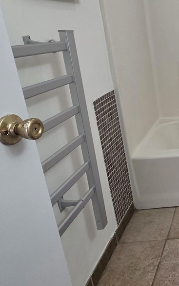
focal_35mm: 36
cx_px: 267
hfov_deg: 26.1
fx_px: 281
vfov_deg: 53.7
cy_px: 115
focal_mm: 2.2
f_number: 1.9
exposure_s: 1/120
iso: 250
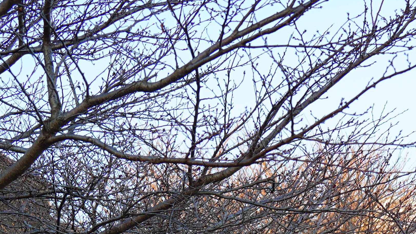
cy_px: 401
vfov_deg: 8.4
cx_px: 285
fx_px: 1544
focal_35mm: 140
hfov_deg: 15.3
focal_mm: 36
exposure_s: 1/160
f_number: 4
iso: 100
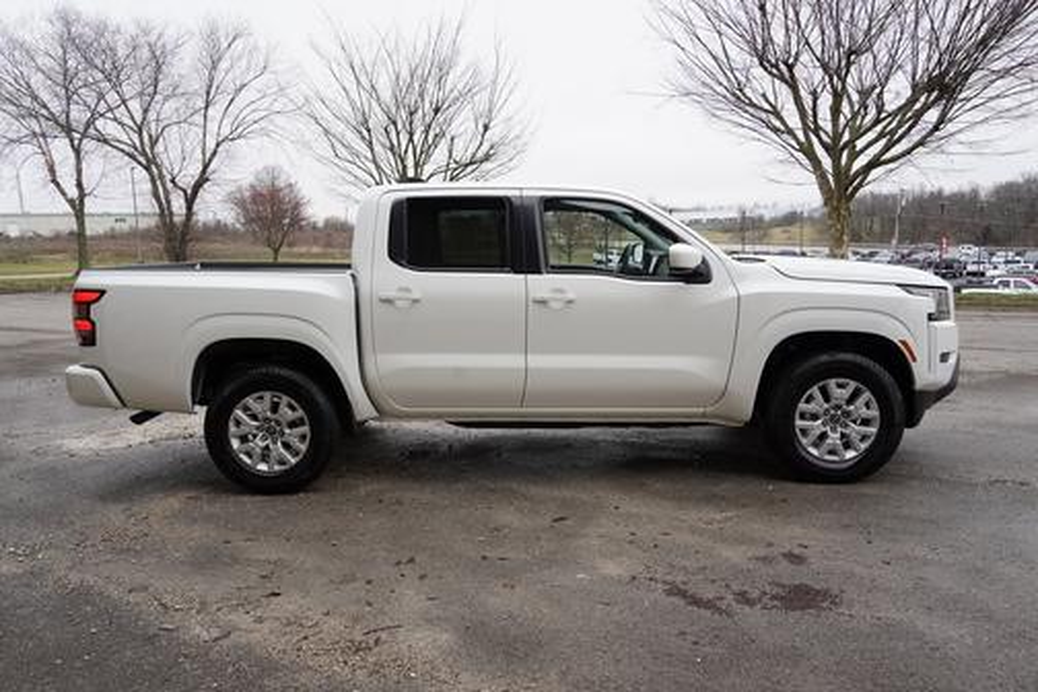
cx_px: 519
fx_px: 836
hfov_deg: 63.7
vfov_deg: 45.0
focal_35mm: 29
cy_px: 346
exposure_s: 1/200
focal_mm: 29
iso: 250
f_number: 6.3
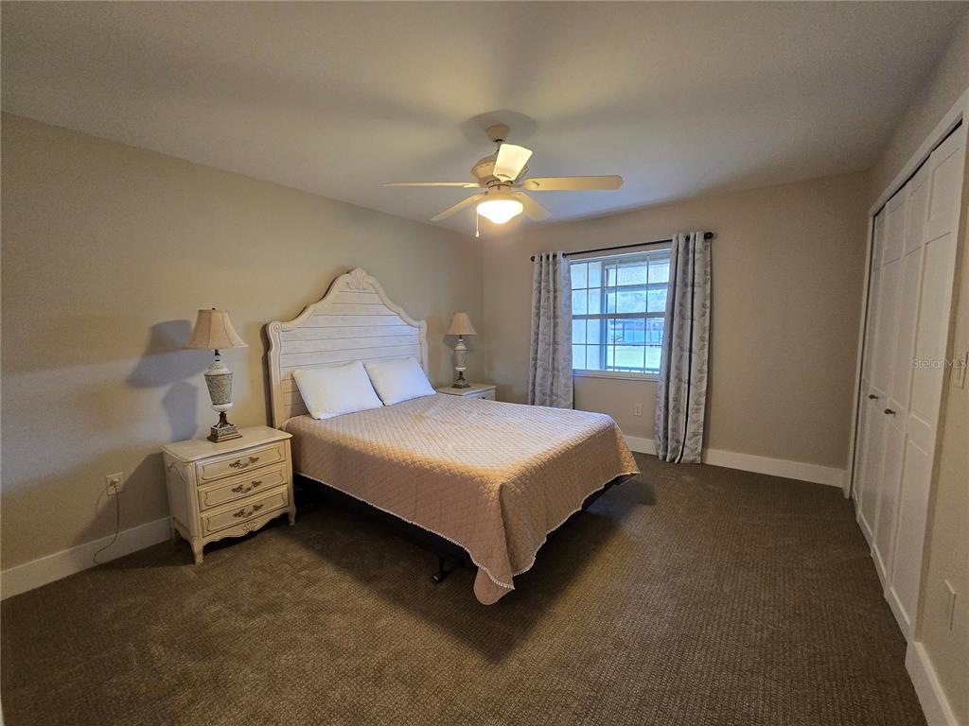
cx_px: 484
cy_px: 363
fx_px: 364
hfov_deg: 106.2
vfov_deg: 89.9
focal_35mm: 13
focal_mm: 2.2
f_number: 2.2
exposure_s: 1/60
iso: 500
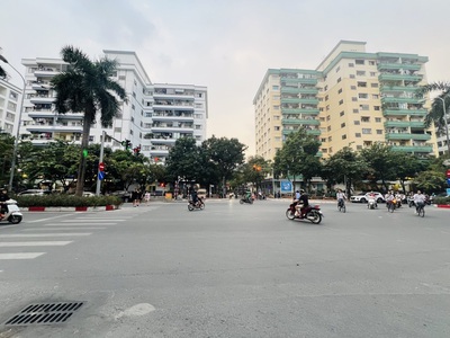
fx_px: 169
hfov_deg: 106.2
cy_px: 169
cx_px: 225
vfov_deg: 89.9
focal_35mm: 13
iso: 100
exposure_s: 1/100
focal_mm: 1.57
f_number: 1.8
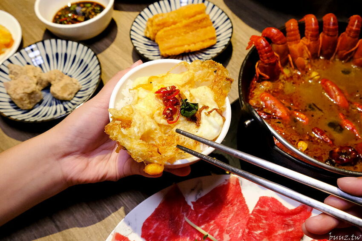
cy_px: 120
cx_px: 181
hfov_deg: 60.3
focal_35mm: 31
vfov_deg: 42.3
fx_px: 312
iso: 3200
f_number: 6.4
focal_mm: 20.5
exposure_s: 1/200
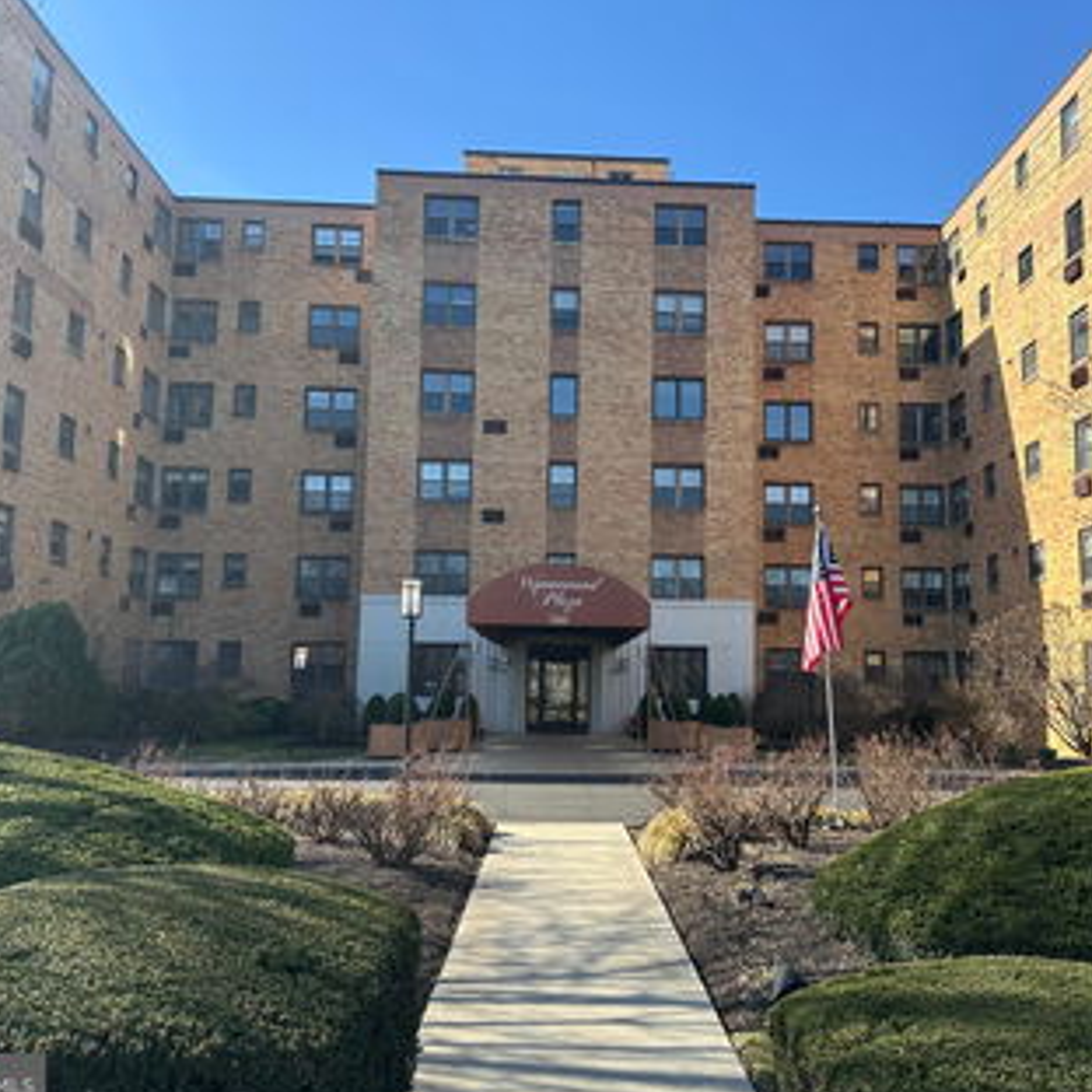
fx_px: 1035
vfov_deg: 55.6
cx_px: 611
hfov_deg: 55.5
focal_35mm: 29
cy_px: 553
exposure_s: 1/1664
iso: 80
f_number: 1.78
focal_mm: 6.86
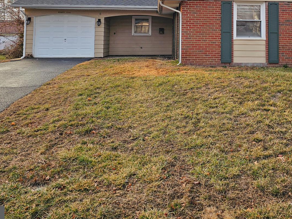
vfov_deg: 31.2
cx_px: 216
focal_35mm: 44
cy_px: 19
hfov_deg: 41.8
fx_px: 371
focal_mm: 6.3
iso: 12
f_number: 1.7
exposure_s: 1/120
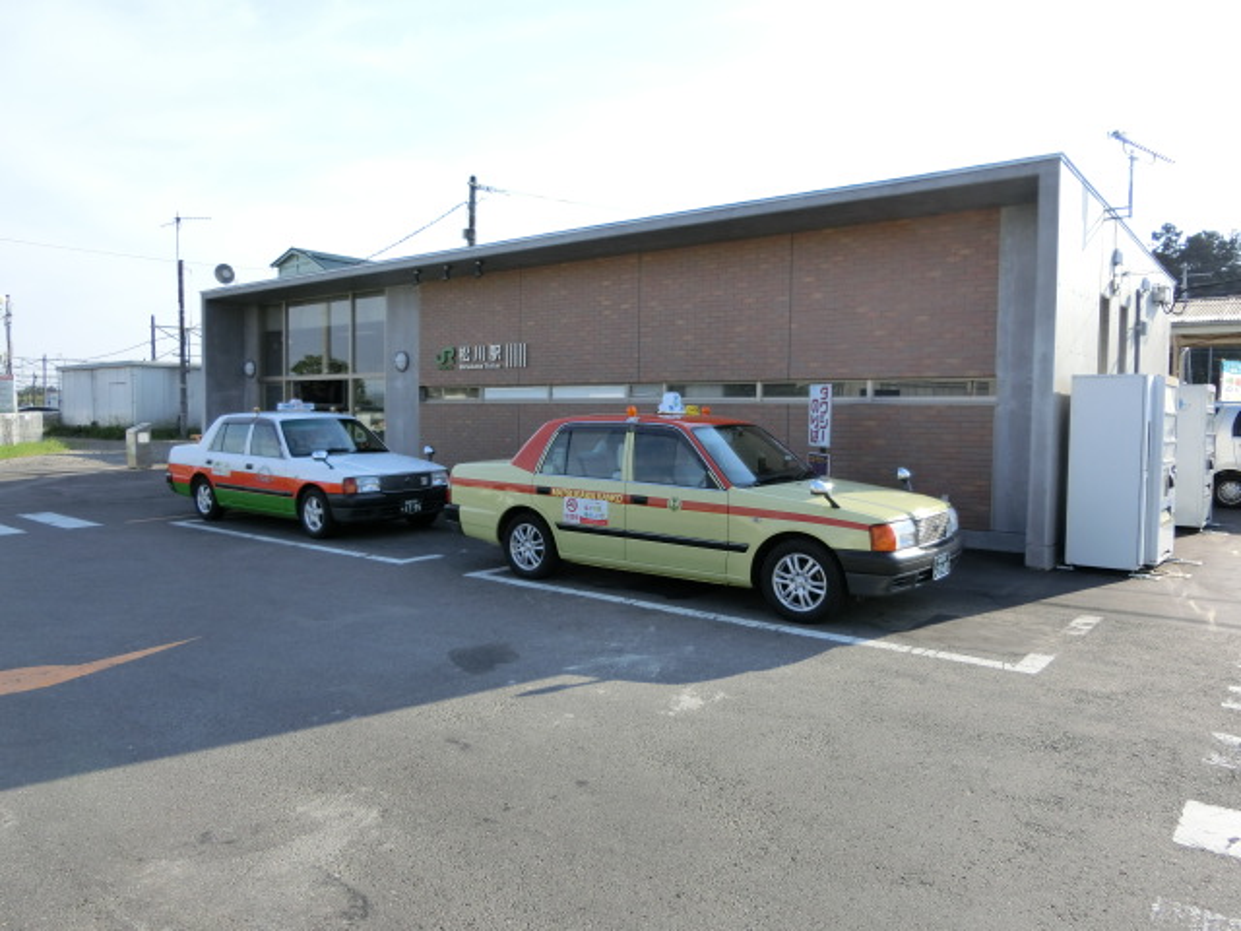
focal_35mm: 25
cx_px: 620
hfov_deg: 69.4
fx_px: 896
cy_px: 466
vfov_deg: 54.9
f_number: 3.5
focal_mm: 4.5
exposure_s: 1/500
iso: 80
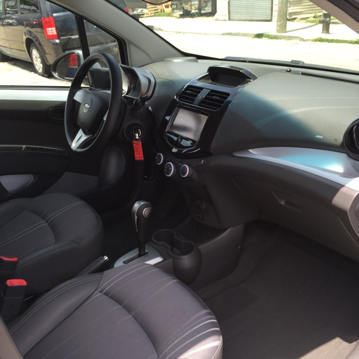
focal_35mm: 35
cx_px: 185
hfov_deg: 47.2
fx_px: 411
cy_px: 182
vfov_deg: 47.2
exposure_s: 1/341
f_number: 2.2
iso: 32
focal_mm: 4.15
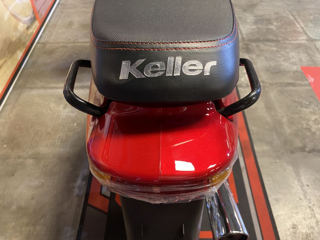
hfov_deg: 67.3
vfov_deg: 53.1
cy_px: 120
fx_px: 240
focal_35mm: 26
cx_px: 160
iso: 400
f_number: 1.8
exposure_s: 1/50
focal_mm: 4.25
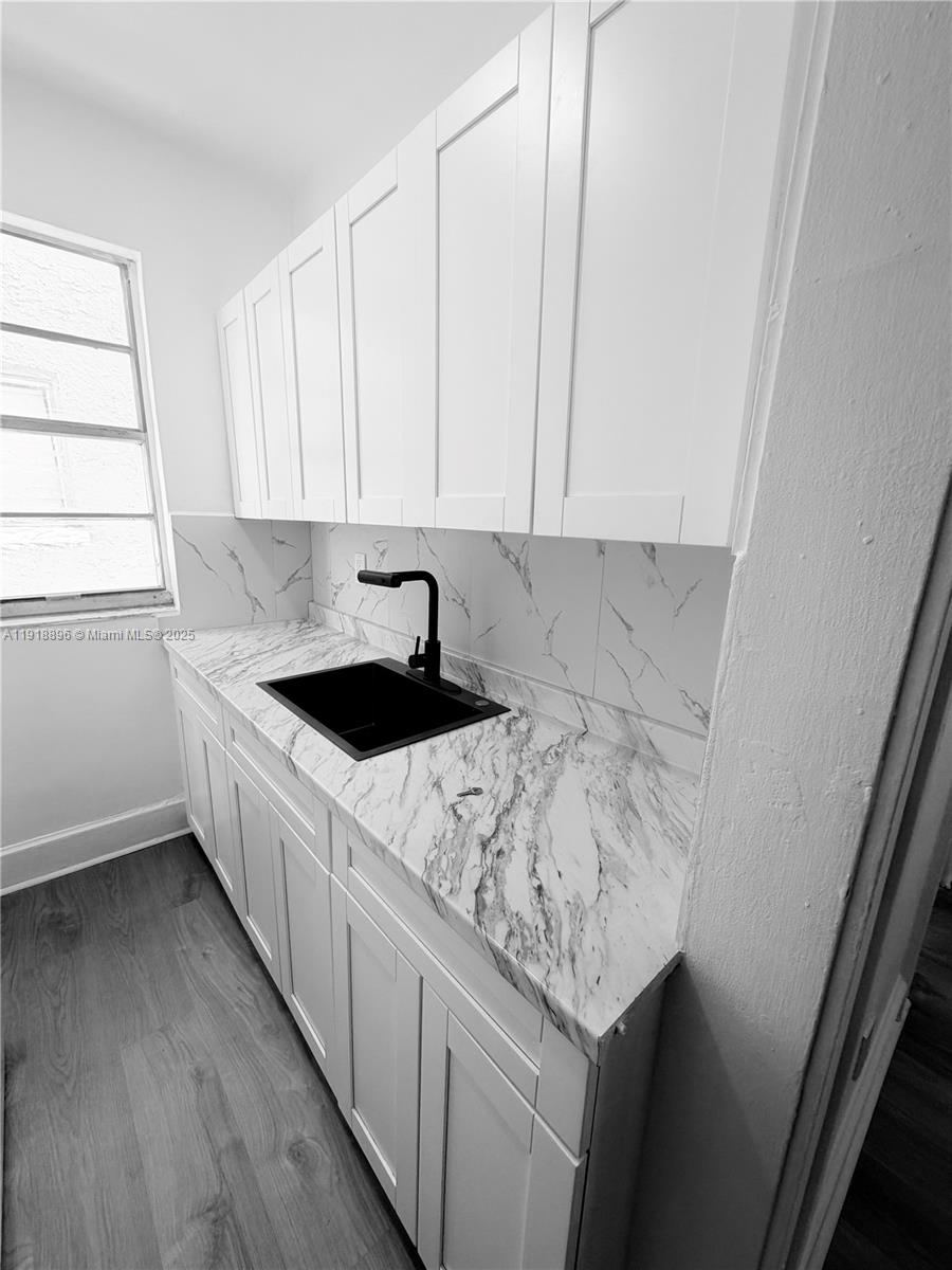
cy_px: 635
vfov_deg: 102.1
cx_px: 476
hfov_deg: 85.7
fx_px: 513
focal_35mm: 14
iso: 100
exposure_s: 1/121
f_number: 2.2
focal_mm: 2.22
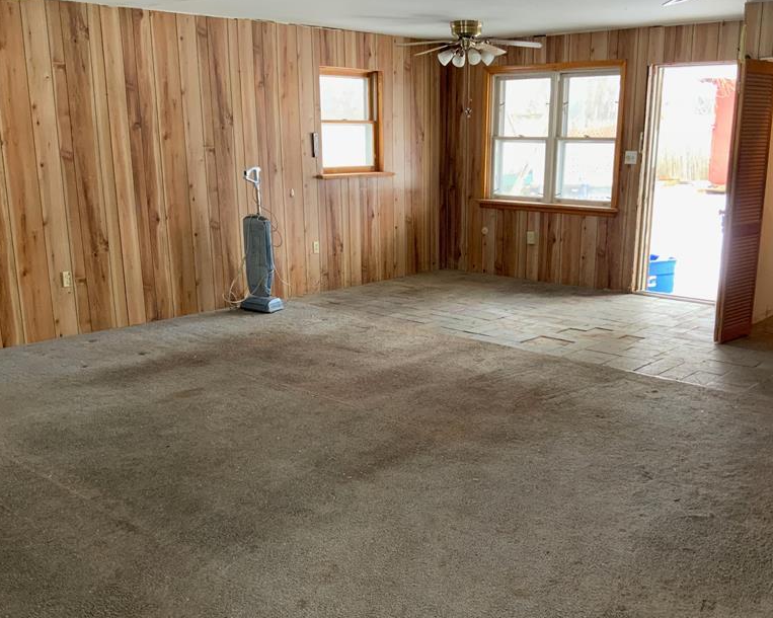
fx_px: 869
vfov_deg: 39.1
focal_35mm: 38
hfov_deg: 47.9
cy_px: 351
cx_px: 416
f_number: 1.8
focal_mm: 3
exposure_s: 1/60
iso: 125
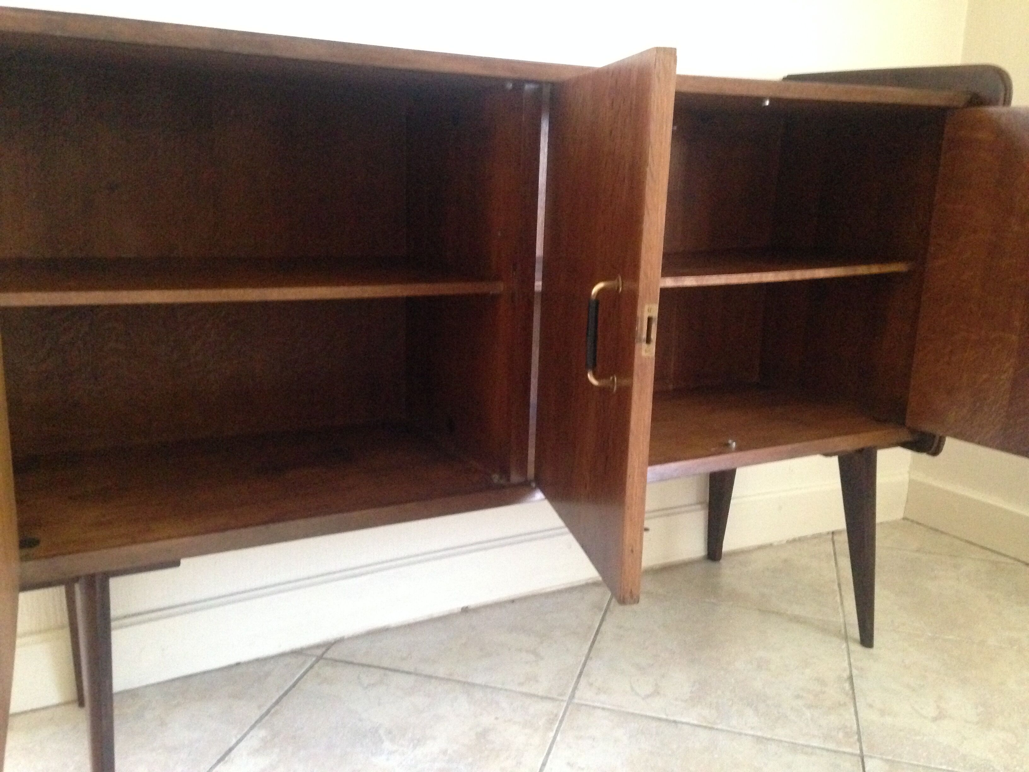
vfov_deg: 42.9
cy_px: 386
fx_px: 981
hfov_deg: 55.4
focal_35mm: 33
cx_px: 514
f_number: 2.4
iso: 640
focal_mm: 4.12
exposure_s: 1/17
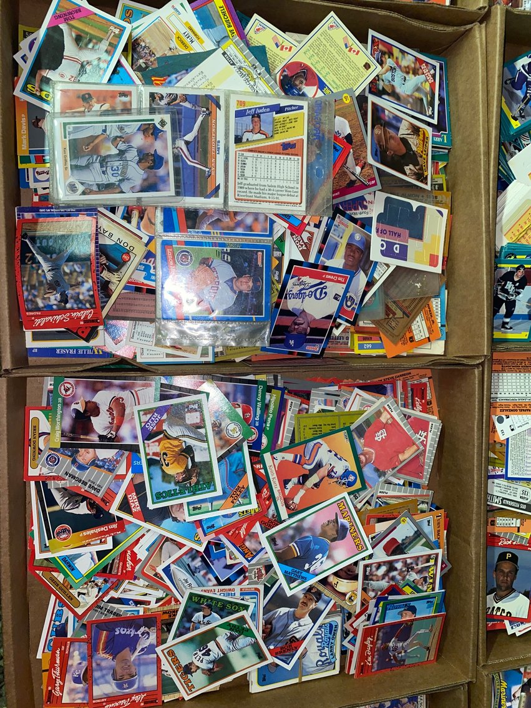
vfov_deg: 67.3
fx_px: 532
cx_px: 266
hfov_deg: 53.1
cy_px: 354
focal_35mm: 26
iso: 40
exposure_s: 1/51
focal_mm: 4.25
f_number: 1.8
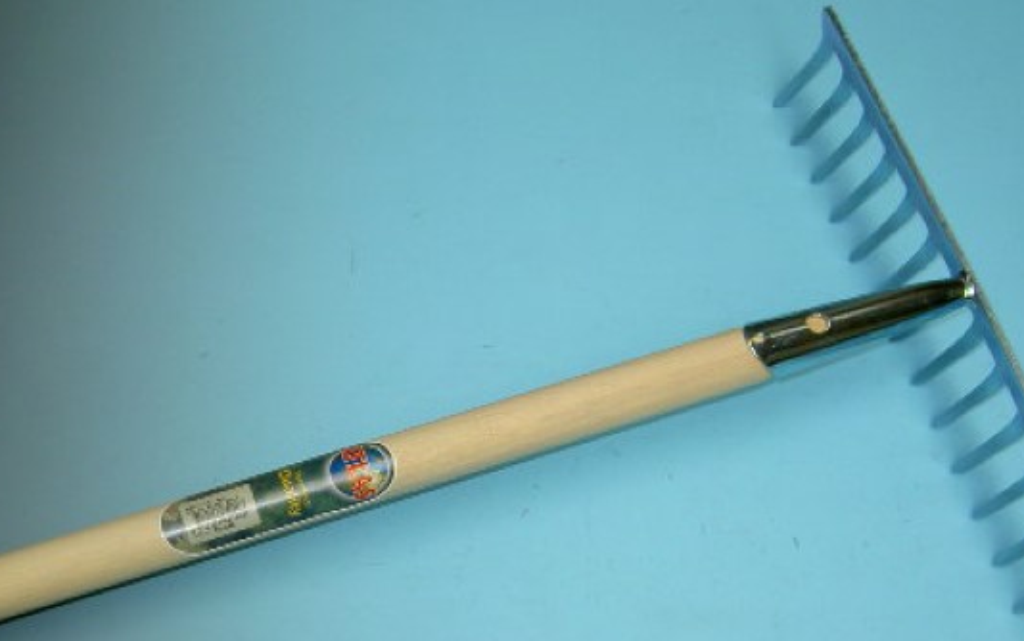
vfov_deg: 23.7
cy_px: 499
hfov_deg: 37.4
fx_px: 1507
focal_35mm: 54
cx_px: 407
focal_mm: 5.6
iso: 50
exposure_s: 1/60
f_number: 2.8
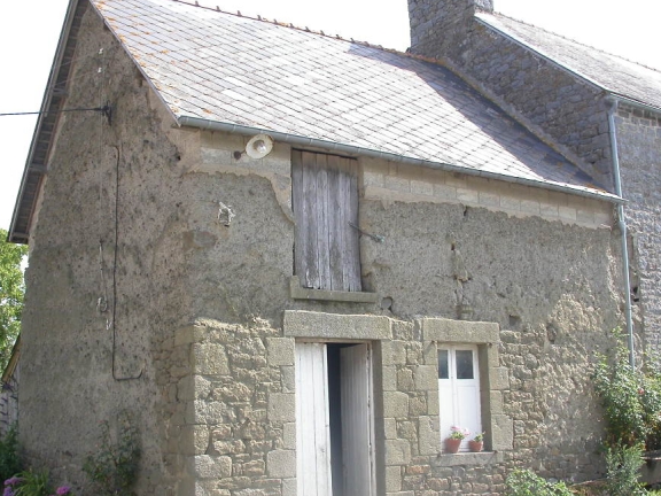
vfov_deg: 32.2
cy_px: 269
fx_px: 859
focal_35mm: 45
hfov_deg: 42.0
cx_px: 293
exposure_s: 1/176
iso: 100
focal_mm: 7.85
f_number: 5.3
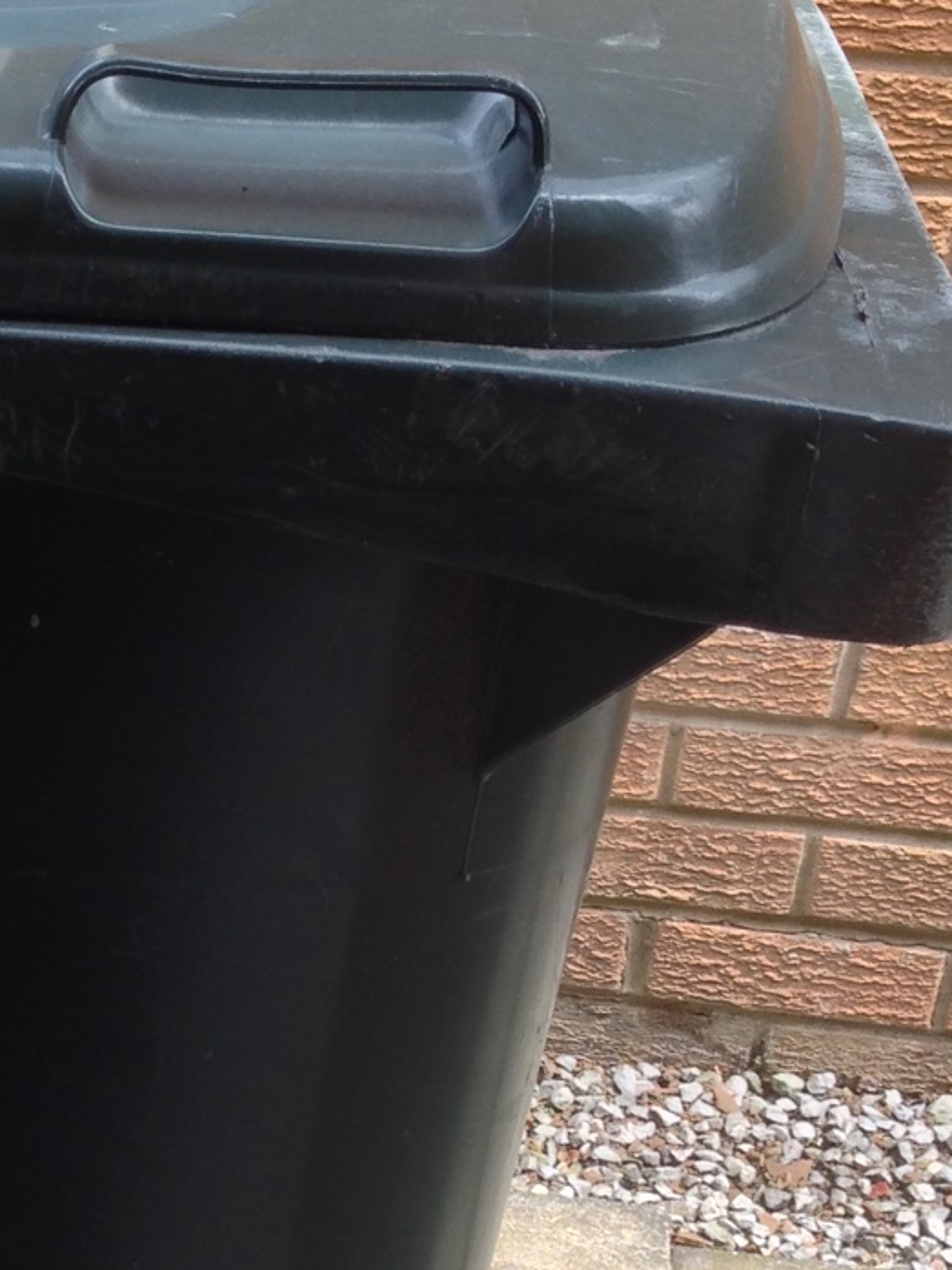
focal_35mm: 97
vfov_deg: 19.8
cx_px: -319
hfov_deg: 14.5
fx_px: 3556
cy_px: 1193
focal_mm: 4.12
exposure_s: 1/210
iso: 50
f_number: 2.4
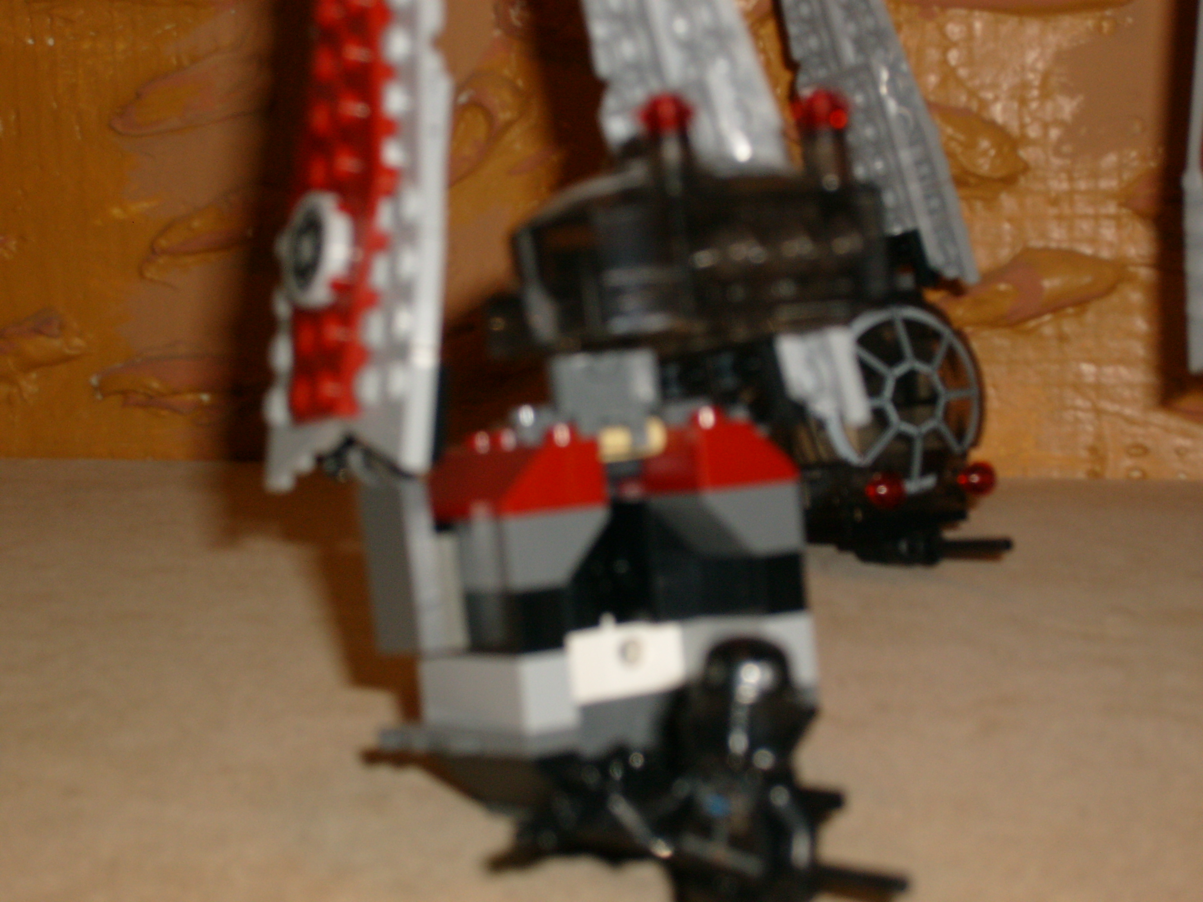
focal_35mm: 72
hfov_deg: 27.0
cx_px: 602
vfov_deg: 20.4
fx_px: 2502
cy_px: 451
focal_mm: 12
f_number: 3.9
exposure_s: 1/60
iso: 100
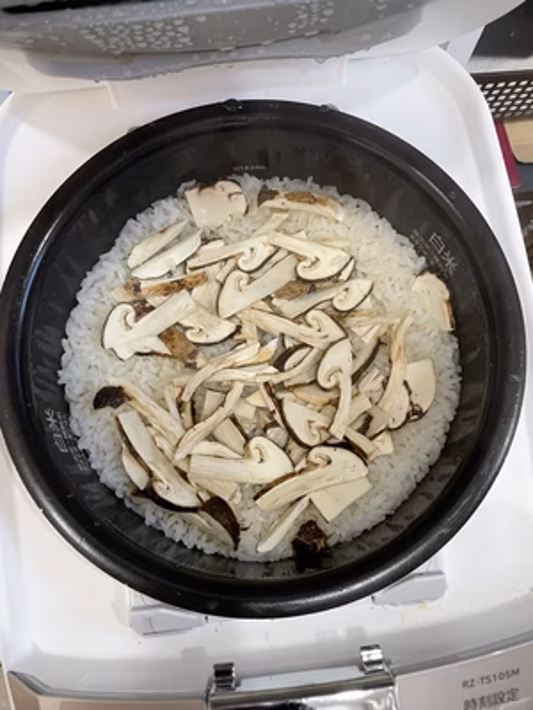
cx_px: 266
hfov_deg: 53.1
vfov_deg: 67.3
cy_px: 355
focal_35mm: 26
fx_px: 534
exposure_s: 1/98
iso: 125
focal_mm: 4.2
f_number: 1.6
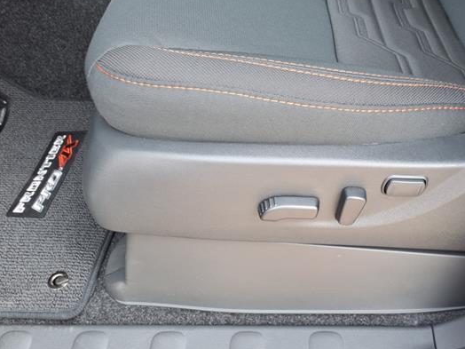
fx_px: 443
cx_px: 281
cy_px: 187
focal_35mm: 33
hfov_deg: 54.9
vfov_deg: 42.9
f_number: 1.9
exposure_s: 1/60.2
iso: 40
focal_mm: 3.58
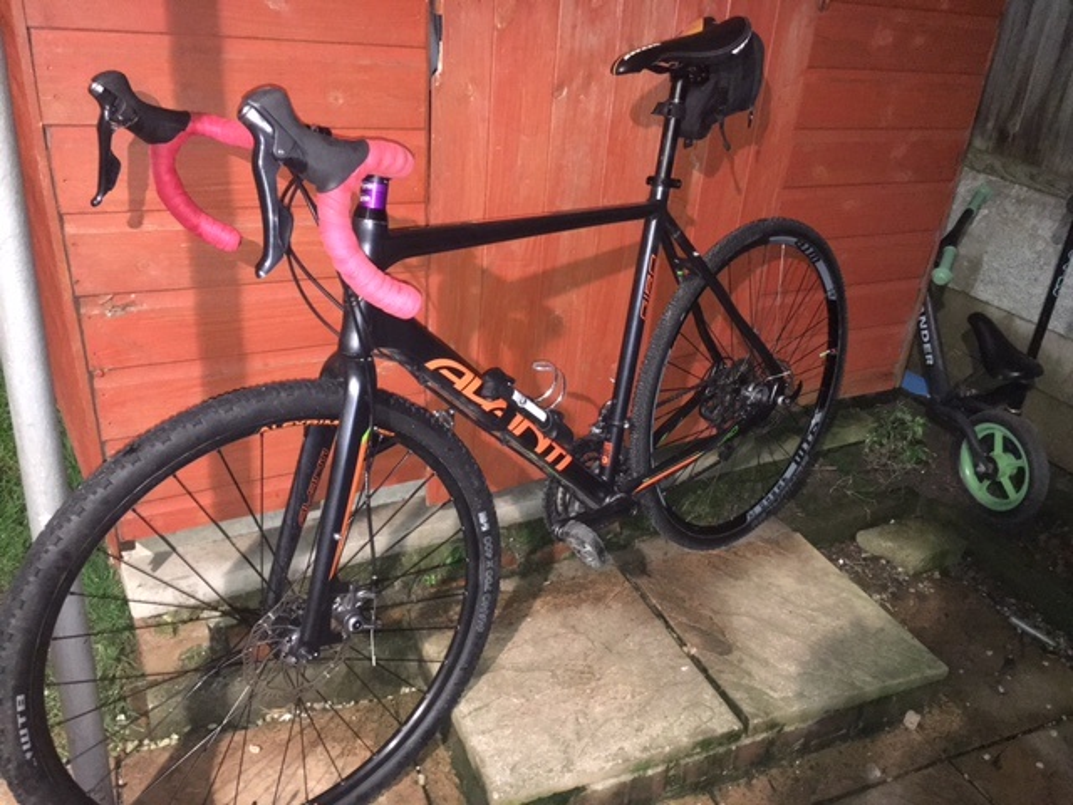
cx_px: 536
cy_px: 402
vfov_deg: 48.2
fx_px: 899
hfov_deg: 61.7
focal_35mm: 29
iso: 500
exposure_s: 1/17
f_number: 2.2
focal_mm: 4.15
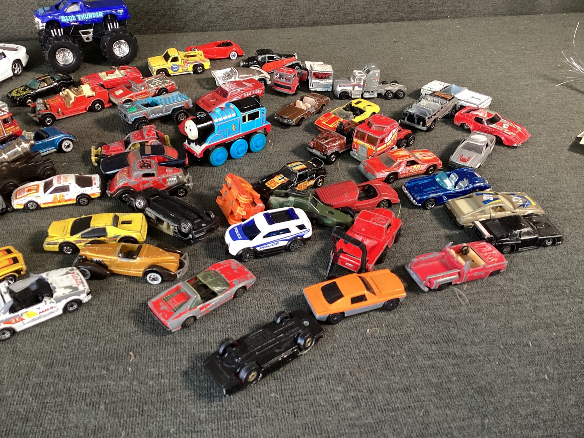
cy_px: 219
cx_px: 292
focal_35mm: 31
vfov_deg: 45.4
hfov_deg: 58.3
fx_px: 523
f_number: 2.4
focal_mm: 3.3
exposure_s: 1/60
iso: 250
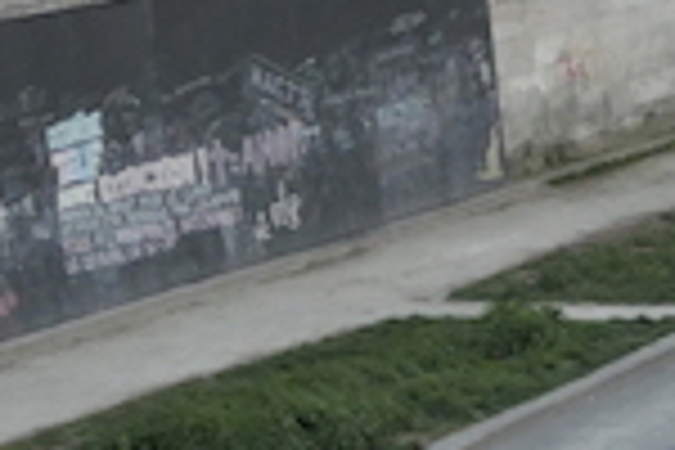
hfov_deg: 9.4
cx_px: 1480
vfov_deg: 6.8
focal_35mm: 200
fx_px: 3750
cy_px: 657
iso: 1000
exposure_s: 1/80
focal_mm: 14.7
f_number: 3.9
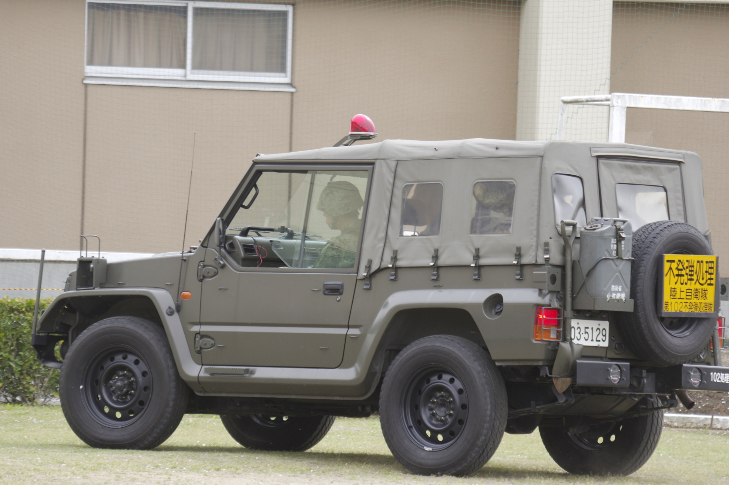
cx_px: 364
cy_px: 242
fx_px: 5767
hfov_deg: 7.2
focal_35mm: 285
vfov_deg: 4.8
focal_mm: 190
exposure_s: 1/250
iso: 100
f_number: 5.6
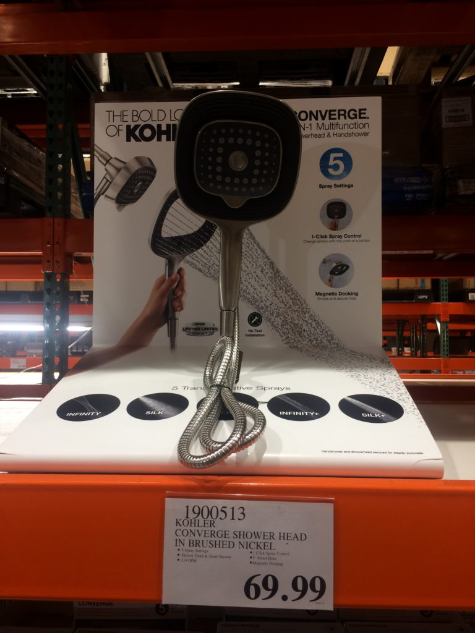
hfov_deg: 48.2
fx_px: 531
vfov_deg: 61.7
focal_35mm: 29
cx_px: 238
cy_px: 316
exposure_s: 1/30
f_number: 2.2
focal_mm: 4.15
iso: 50
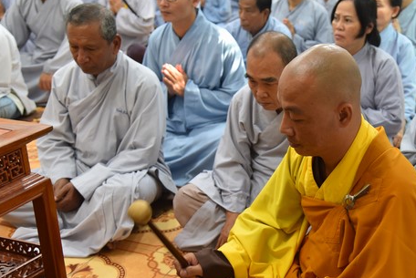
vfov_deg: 23.8
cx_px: 293
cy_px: 150
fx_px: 659
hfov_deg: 34.5
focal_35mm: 57
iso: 900
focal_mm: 40
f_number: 4
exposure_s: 1/60
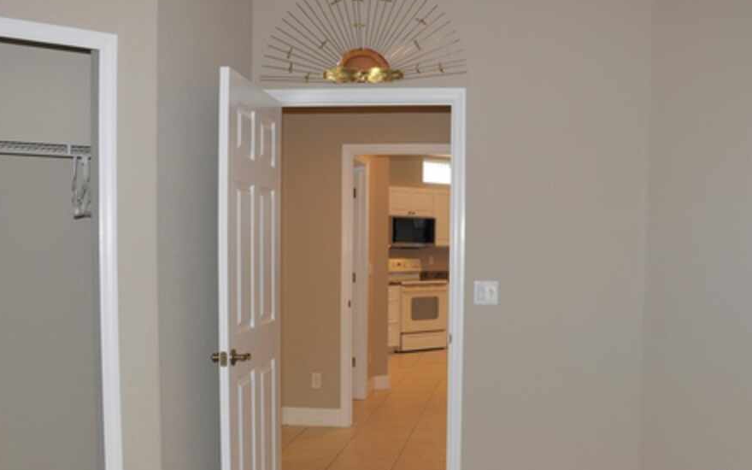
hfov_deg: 49.2
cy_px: 299
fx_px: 820
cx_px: 419
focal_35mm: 40
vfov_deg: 31.8
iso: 200
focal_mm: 18
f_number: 7.1
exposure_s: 1/25
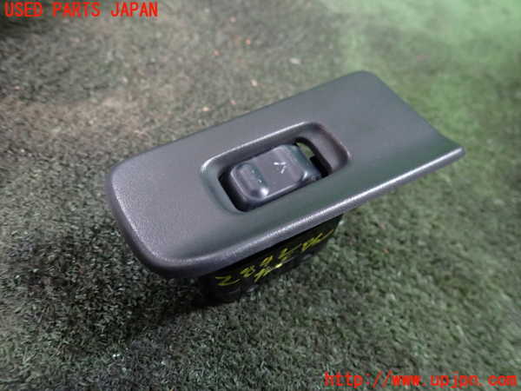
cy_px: 196
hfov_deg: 69.4
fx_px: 376
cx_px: 260
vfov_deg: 54.9
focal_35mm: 25
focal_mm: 4.5
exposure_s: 1/30
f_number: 2
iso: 320
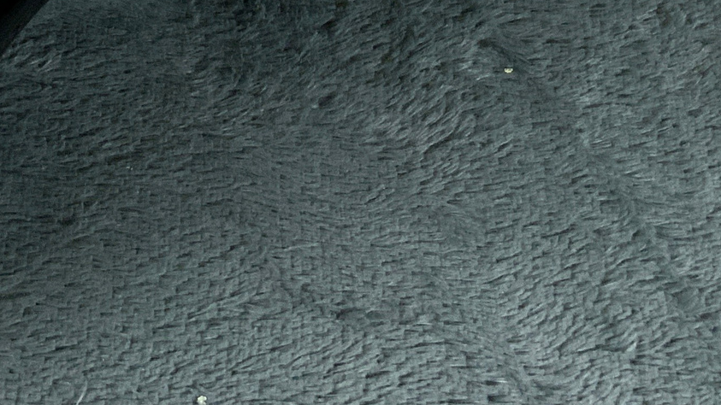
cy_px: -375
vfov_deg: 11.5
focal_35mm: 96
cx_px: 189
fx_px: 1835
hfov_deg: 22.0
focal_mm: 3
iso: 40
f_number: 1.8
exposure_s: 1/50
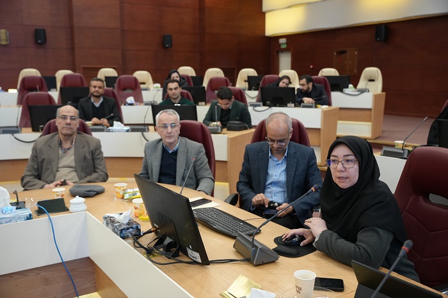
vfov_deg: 36.2
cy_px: 149
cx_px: 224
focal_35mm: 37
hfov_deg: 52.3
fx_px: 456
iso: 2500
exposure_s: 1/160
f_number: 4
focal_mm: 36.7
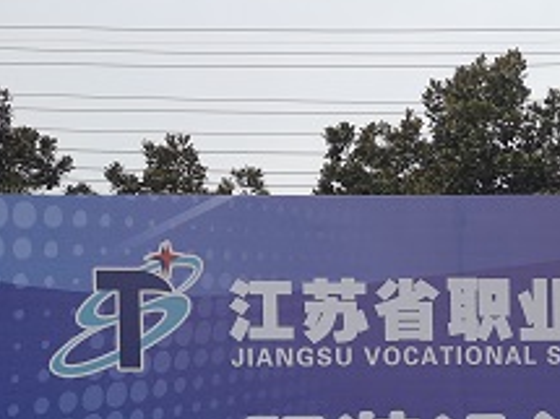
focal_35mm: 78
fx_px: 1261
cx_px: 638
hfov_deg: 23.3
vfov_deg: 17.8
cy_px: 524
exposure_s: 1/687
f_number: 1.8
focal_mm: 3.95
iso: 50
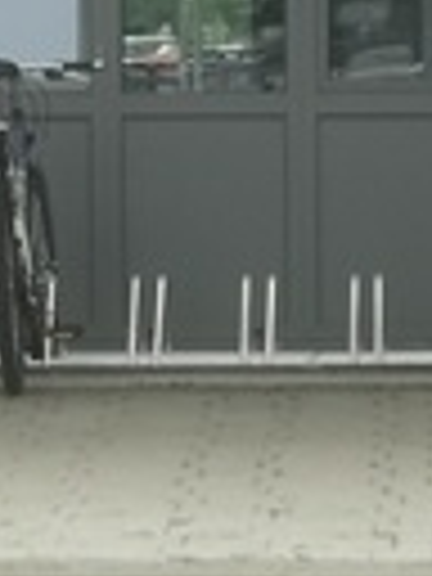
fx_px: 5608
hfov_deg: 4.4
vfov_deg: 5.9
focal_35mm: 337
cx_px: 140
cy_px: 108
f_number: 4
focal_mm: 5.56
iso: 50
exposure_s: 1/637
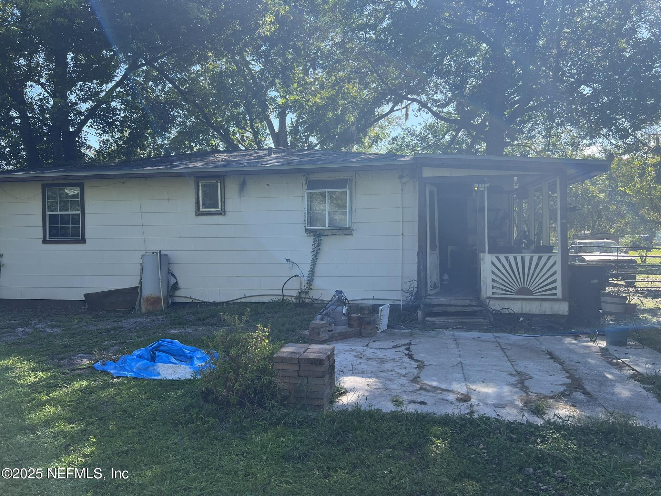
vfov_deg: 53.1
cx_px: 330
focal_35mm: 26
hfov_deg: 67.3
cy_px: 248
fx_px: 496
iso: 50
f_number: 1.5
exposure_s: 1/1112
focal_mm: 5.7
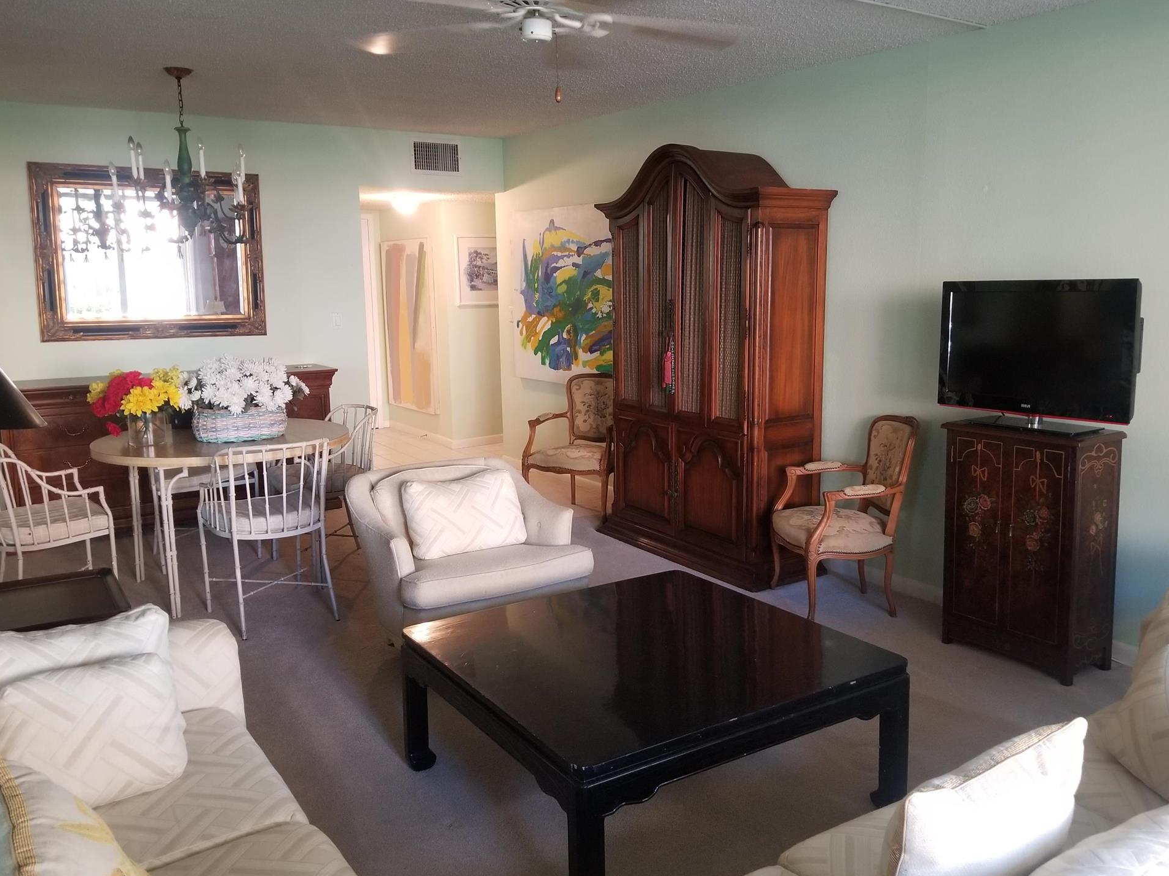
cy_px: 430
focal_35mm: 28
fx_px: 945
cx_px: 618
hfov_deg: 63.4
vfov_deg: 49.7
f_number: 1.7
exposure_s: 1/30
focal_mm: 4.3
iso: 200
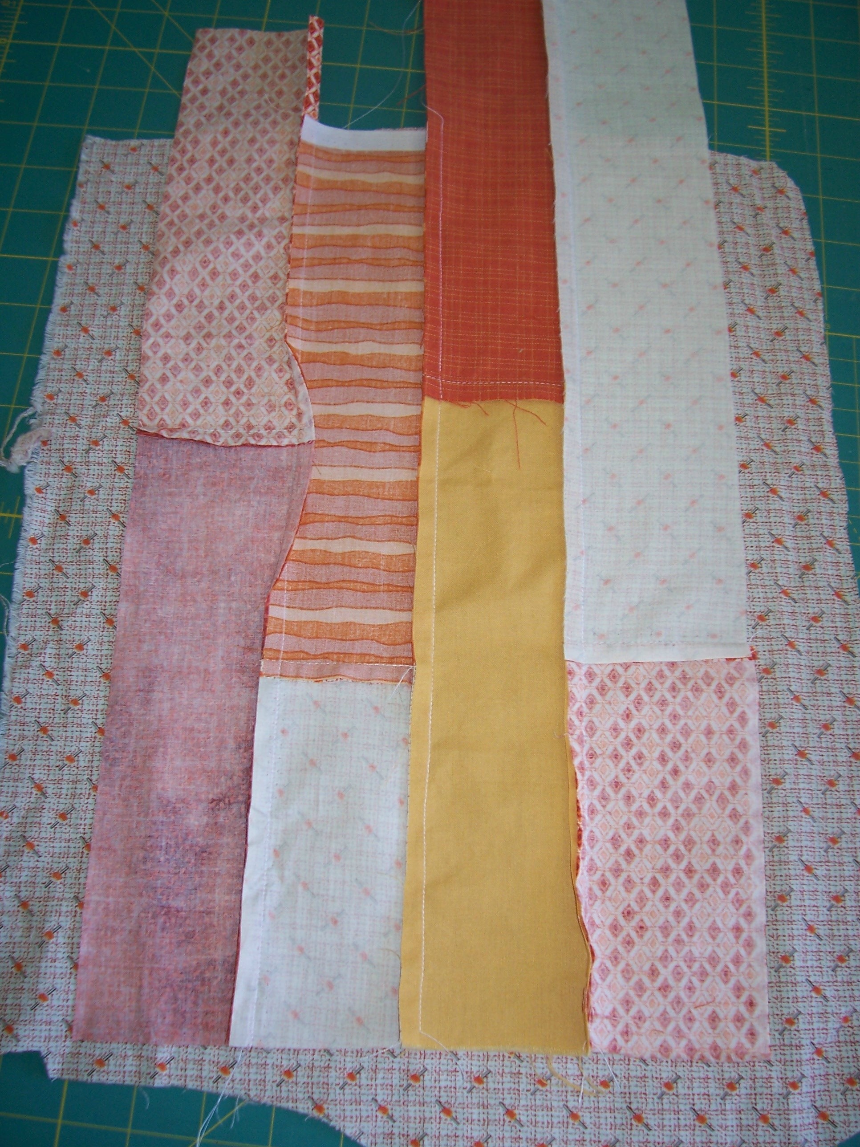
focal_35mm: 34
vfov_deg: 54.0
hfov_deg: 41.8
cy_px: 574
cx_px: 430
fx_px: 1126
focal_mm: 5.6
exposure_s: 1/60
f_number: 2.7
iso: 80
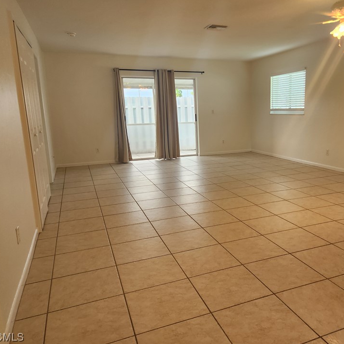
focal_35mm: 29
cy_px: 164
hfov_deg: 54.7
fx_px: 326
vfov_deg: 55.6
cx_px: 223
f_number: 1.8
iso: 100
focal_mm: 5.4
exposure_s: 1/120
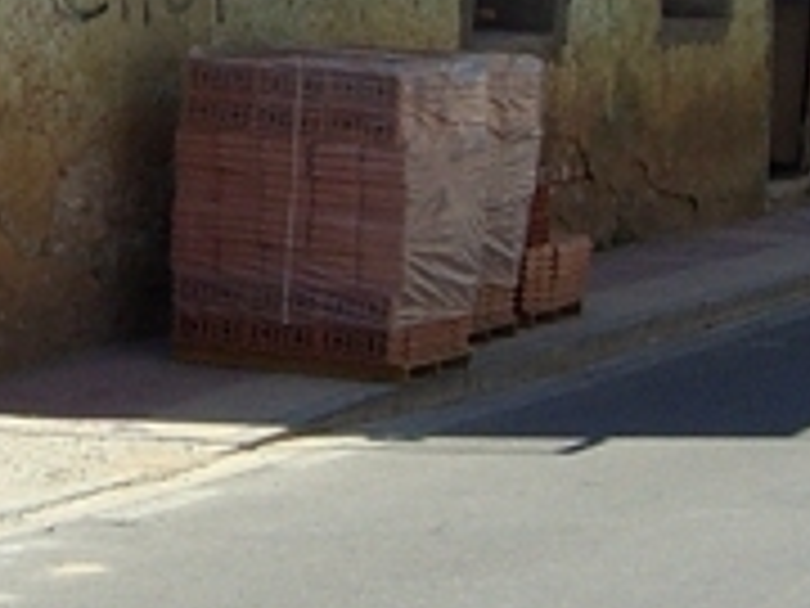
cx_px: 171
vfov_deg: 7.8
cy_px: -20
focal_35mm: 190
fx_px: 4446
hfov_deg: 10.4
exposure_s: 1/640
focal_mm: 6.2
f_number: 4.3
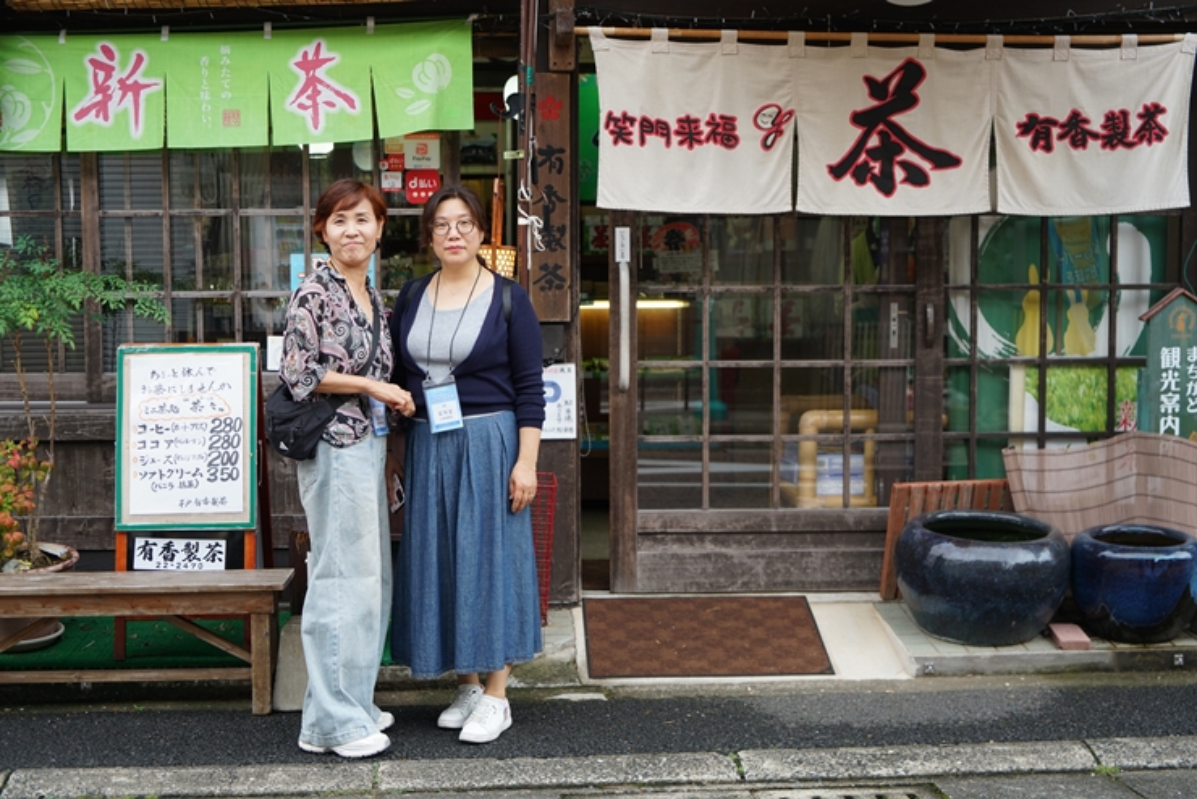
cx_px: 598
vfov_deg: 25.5
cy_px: 400
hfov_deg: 37.5
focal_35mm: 53
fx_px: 1763
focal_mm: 53
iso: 250
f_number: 4
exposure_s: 1/160
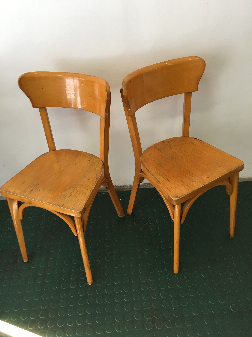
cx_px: 126
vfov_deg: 61.7
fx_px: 281
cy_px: 168
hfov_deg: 48.2
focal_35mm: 29
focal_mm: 4.15
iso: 64
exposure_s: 1/33
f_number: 2.2
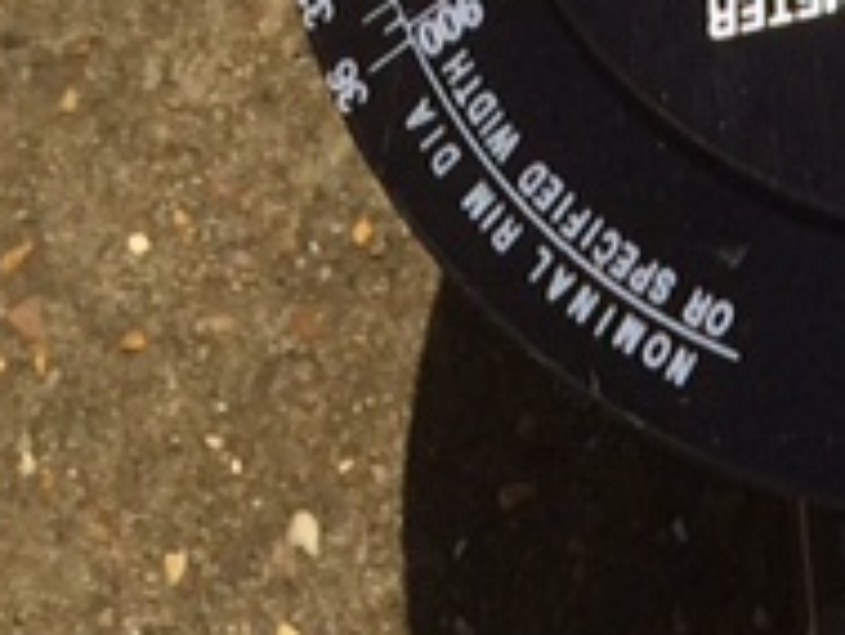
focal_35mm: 196
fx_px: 4788
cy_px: 1328
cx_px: 648
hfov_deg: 10.1
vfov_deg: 7.3
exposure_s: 1/3425
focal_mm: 4.15
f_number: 2.2
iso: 32
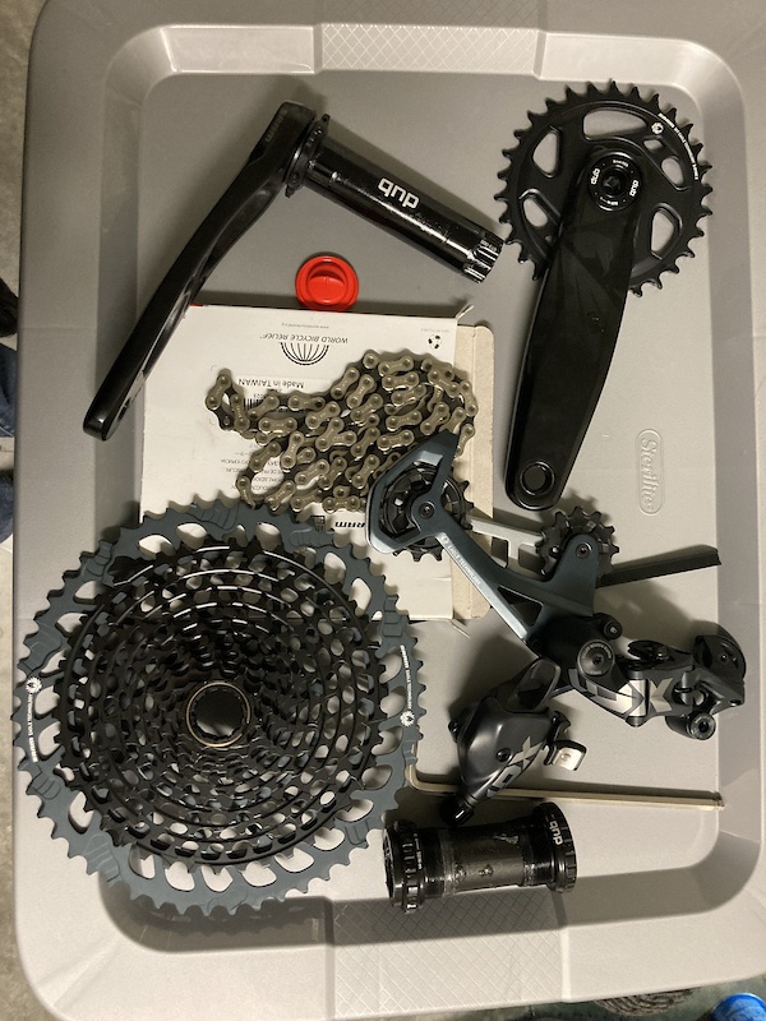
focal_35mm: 28
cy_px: 510
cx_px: 383
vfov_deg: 63.4
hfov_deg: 49.7
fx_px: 826
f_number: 1.8
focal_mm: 3.99
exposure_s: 1/40
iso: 400
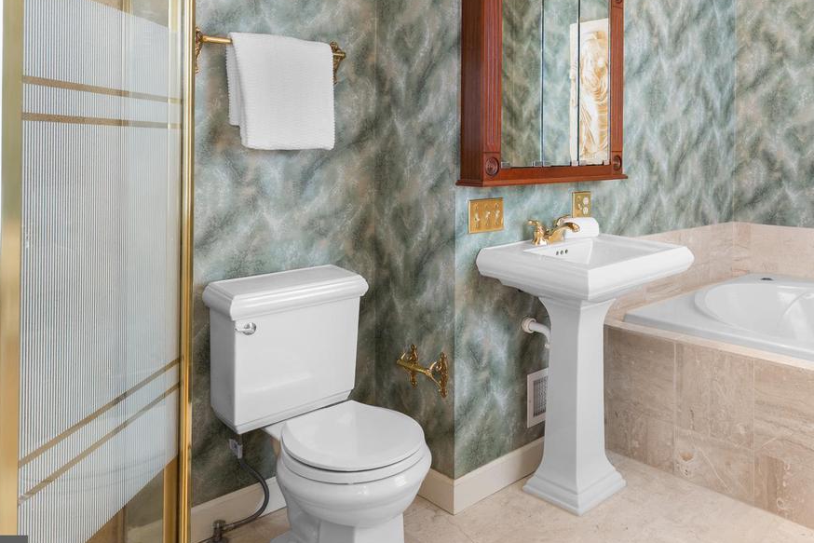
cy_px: 136
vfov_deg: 44.9
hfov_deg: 63.5
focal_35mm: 28
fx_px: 633
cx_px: 553
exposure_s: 1/10
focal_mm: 17
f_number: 9
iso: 800
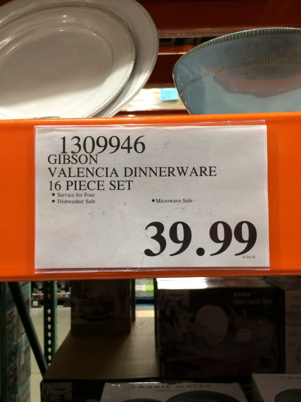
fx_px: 336
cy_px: 201
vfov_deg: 61.7
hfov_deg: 48.2
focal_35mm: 29
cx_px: 150
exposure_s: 1/30
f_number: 2.2
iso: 125
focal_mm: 4.15
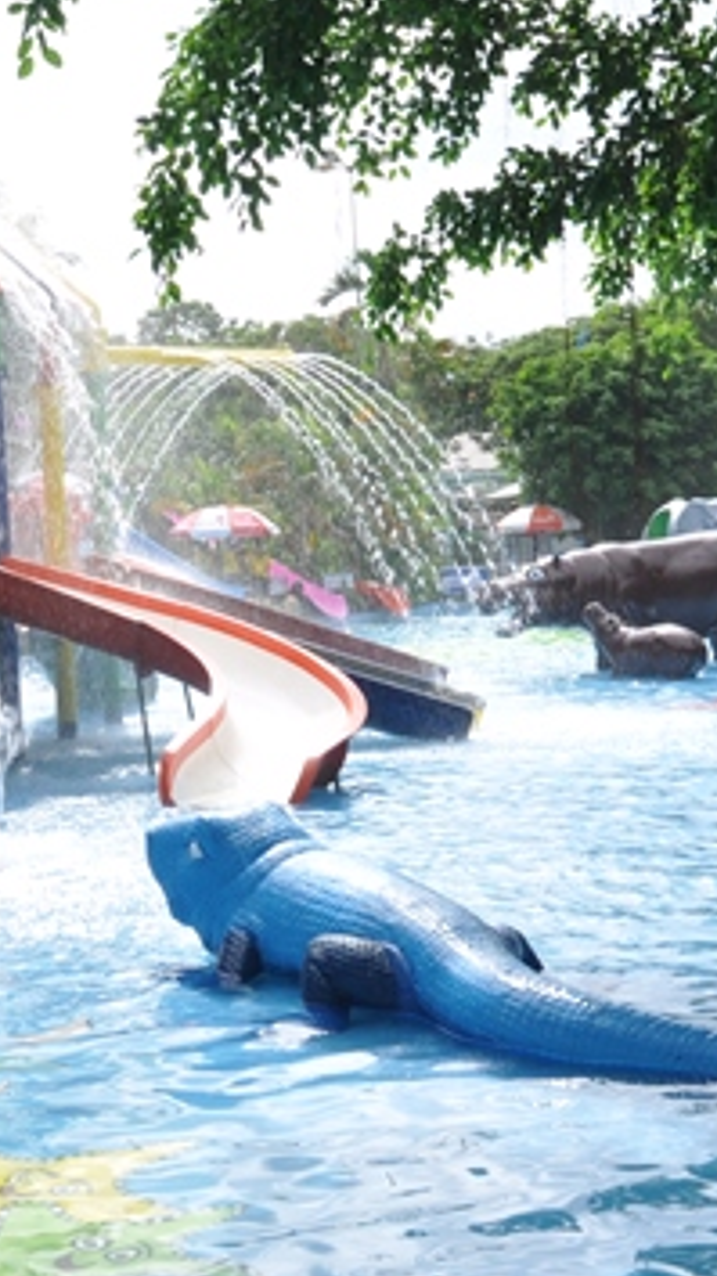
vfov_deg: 35.8
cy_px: 755
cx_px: 252
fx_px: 1966
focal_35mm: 58
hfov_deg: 20.6
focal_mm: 17
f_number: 11
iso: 200
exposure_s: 1/125
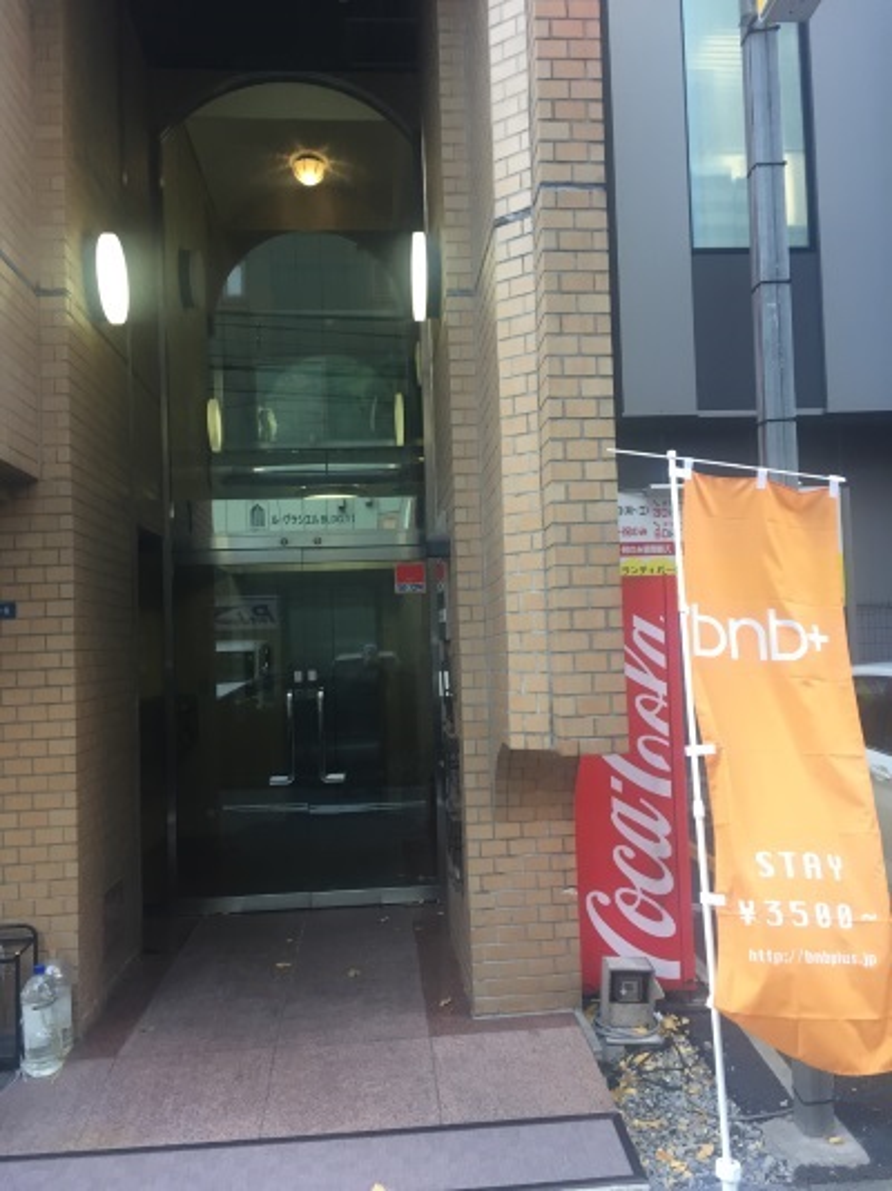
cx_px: 446
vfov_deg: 61.7
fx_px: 997
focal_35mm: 29
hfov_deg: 48.2
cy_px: 596
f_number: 2.2
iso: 64
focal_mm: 4.15
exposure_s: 1/30
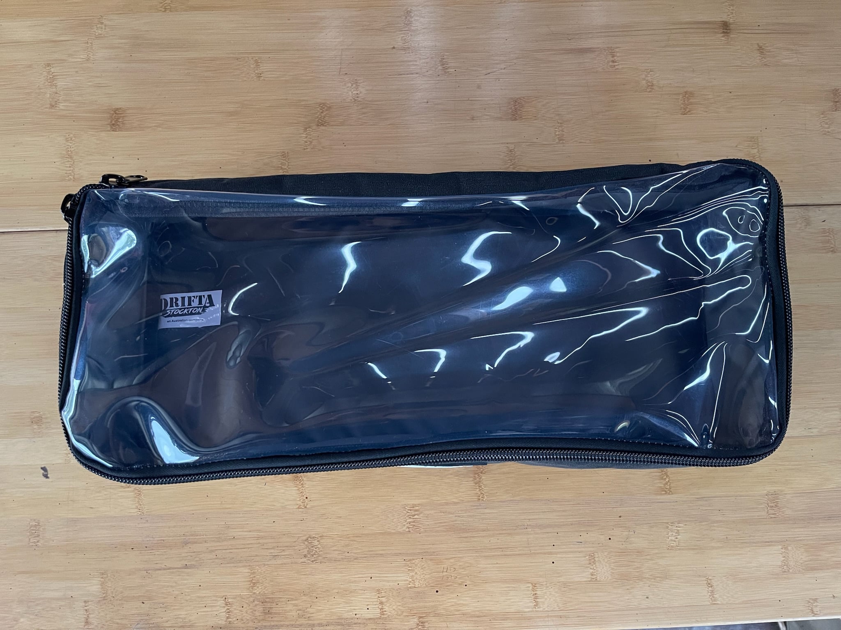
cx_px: 420
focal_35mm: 25
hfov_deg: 69.4
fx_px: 607
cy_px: 315
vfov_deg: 54.9
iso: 500
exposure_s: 1/60
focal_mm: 5.1
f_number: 1.6
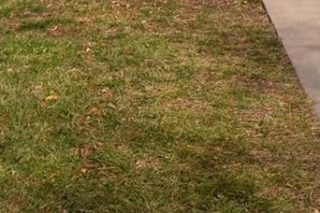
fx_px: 915
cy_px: -176
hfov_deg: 15.0
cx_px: 691
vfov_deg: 12.2
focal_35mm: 103
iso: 400
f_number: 8
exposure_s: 1/1250
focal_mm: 11
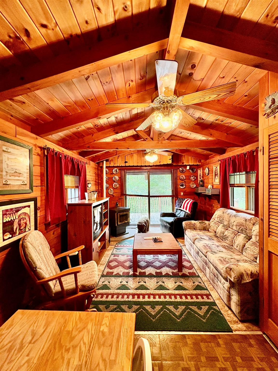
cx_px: 139
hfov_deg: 85.7
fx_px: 150
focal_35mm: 14
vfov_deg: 102.1
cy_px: 186
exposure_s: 1/60
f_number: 2.2
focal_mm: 2.22
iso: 125
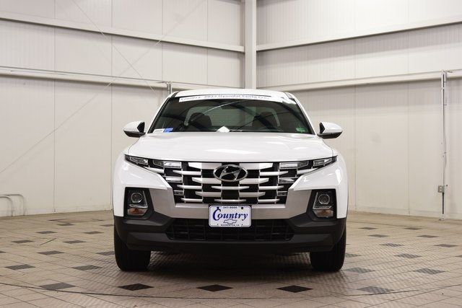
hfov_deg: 35.0
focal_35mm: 57
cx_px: 231
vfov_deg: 23.8
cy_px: 154
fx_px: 732
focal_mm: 38
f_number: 7.1
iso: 560
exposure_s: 1/30
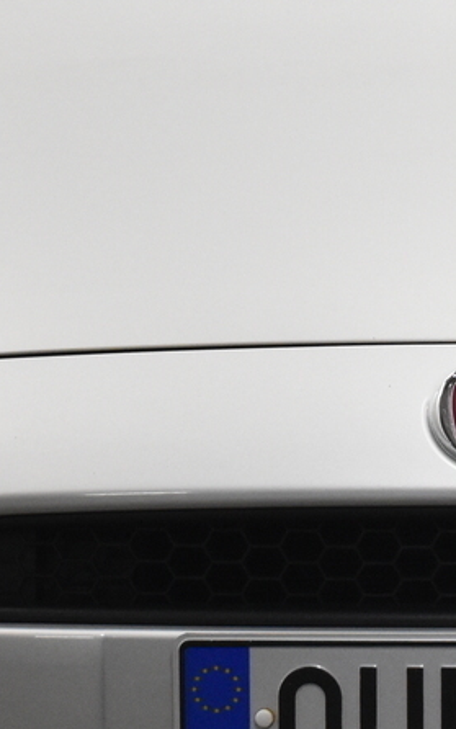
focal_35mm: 222
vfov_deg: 9.4
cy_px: 389
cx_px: 456
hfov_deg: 5.9
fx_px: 4411
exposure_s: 1/60
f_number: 4.8
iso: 2200
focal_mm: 40
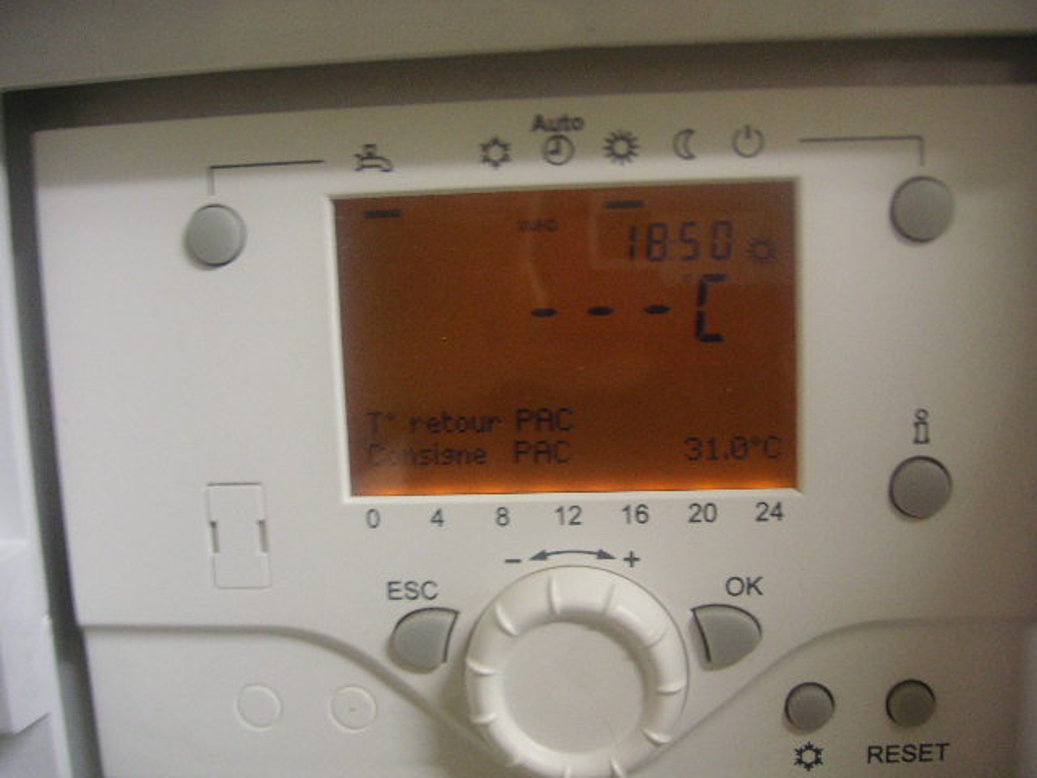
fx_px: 1108
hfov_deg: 50.1
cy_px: 389
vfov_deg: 38.7
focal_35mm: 37
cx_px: 518
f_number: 2.8
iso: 100
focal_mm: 6.1
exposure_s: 1/8
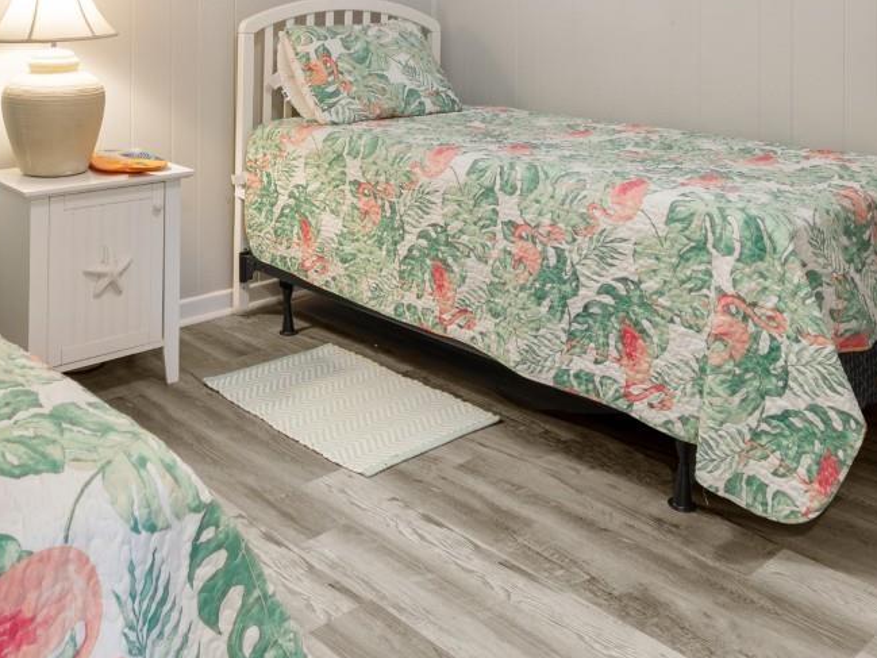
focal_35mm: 36
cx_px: 347
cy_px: -18
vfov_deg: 35.4
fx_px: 912
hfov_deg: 51.0
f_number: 5.6
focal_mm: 10
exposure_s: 1/3
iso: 100
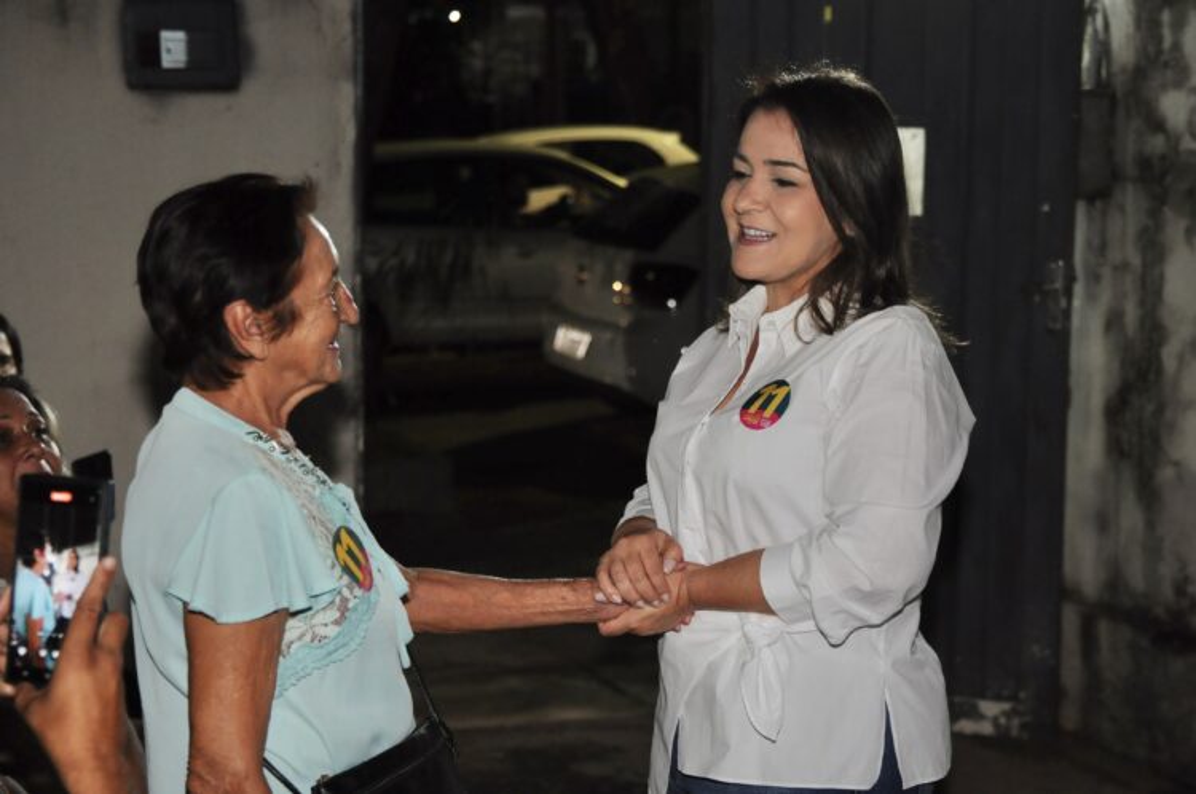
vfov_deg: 19.7
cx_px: 598
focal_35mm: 69
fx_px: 2289
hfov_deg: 29.3
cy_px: 397
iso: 1000
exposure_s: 1/60
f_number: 3.5
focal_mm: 46
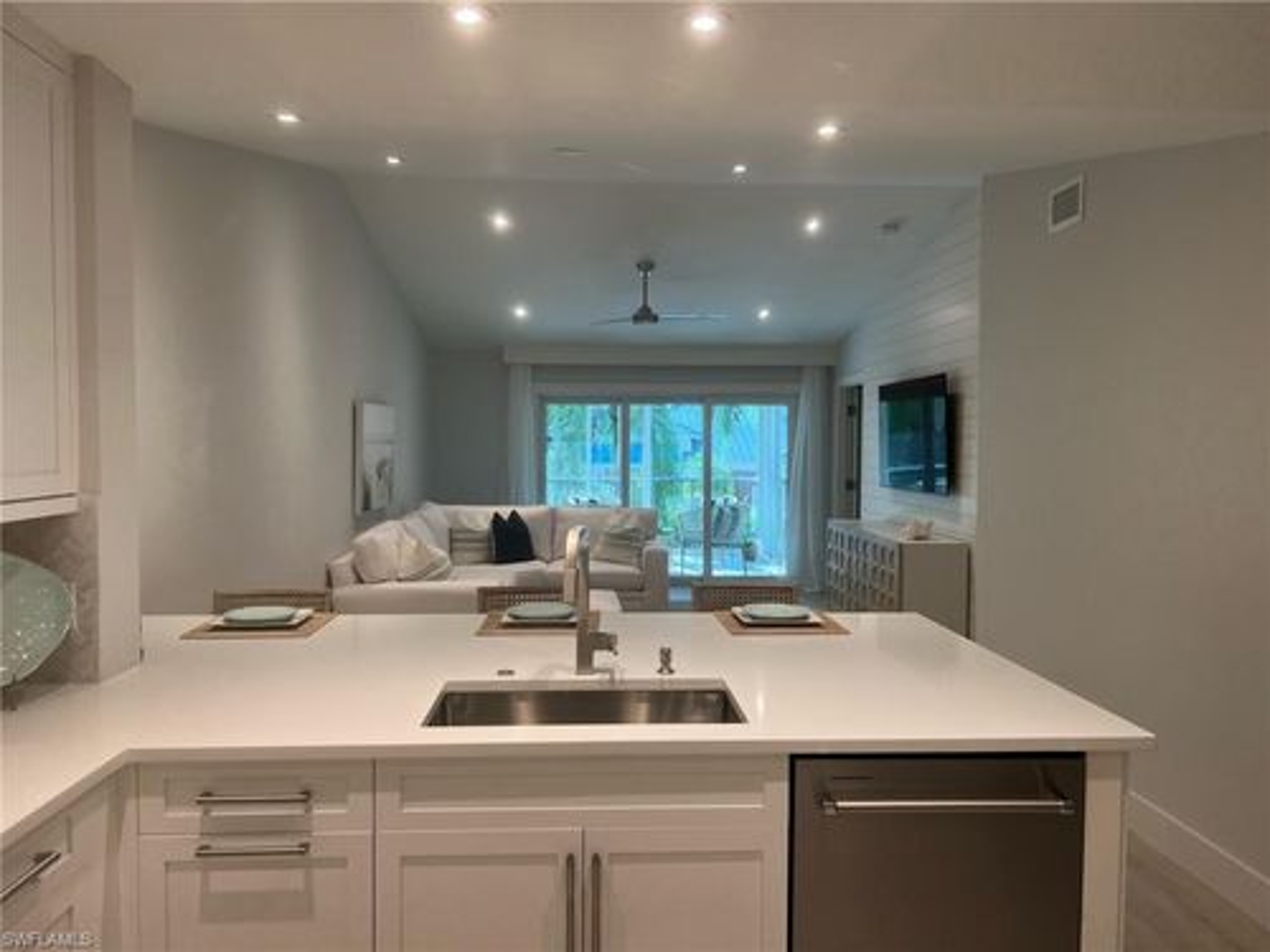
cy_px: 476
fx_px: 954
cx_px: 635
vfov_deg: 53.1
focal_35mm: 26
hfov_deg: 67.3
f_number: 1.5
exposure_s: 1/120
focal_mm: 5.7
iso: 64
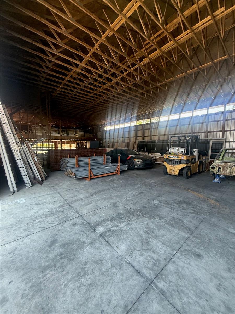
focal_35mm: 14
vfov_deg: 102.1
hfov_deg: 85.7
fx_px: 127
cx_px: 118
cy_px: 157
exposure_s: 1/99
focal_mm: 2.22
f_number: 2.2
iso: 200
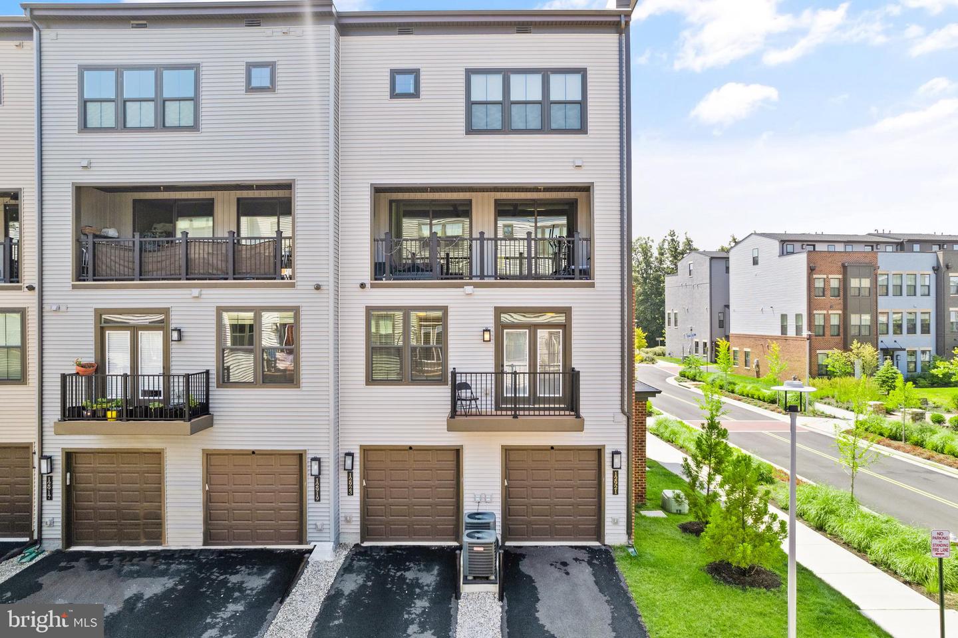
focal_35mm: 22
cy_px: 319
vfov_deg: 57.2
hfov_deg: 78.6
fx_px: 585
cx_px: 479
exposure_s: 1/640
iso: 100
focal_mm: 8.38
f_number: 2.8
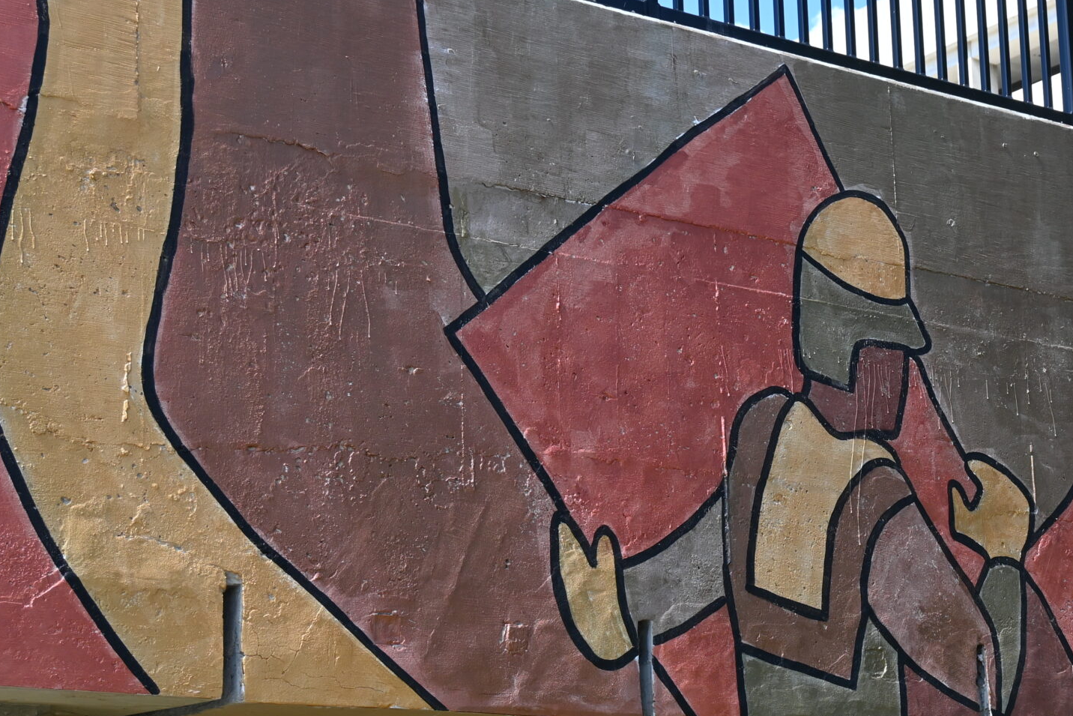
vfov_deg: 16.2
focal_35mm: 84
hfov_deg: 23.5
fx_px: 2517
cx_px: 940
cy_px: 467
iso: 110
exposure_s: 1/250
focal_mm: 31.5
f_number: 5.6
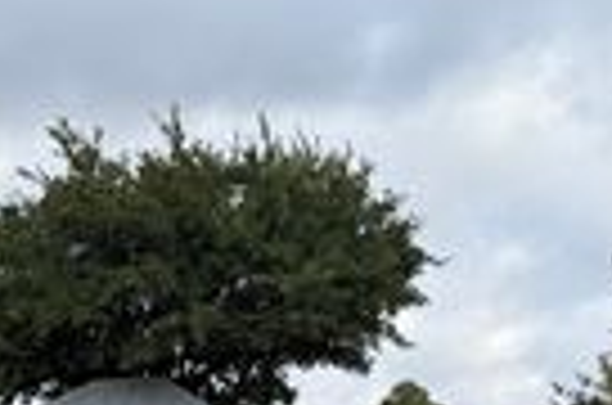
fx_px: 1560
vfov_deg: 13.7
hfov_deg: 21.9
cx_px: 112
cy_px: 650
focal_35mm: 92
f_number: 1.78
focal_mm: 6.76
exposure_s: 1/1812
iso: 80
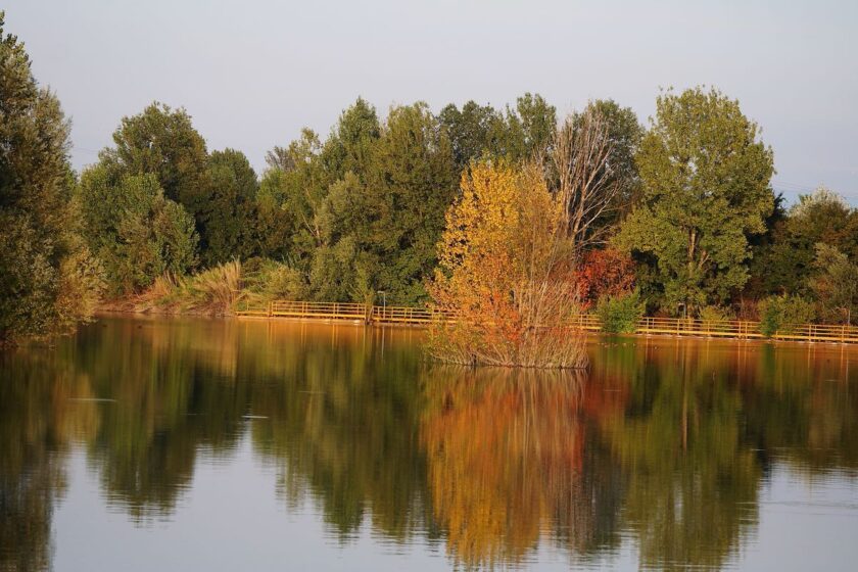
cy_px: 286
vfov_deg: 9.1
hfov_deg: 13.7
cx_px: 429
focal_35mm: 150
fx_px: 3575
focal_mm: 100
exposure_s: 1/160
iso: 100
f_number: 5.6
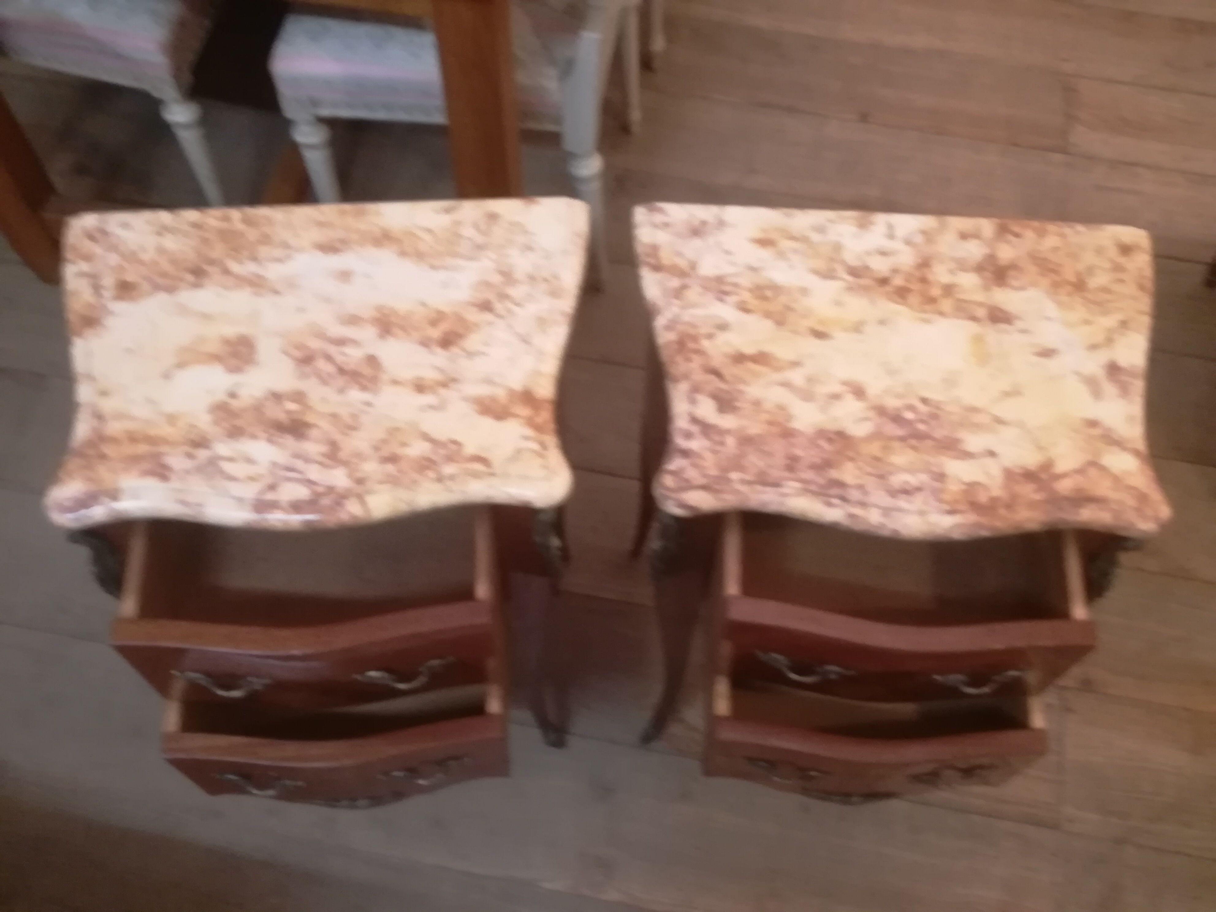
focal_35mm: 33
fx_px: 1159
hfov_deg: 55.4
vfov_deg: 42.9
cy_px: 456
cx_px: 608
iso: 640
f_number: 2.2
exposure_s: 1/14.3
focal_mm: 3.83
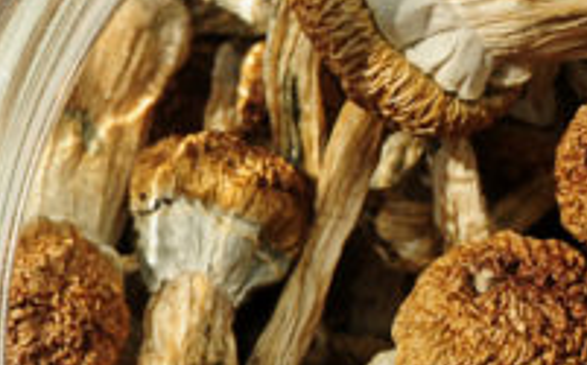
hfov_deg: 10.7
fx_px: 2987
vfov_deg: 7.0
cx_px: -403
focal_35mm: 187
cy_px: 158
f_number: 13
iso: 200
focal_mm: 24
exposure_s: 1/125
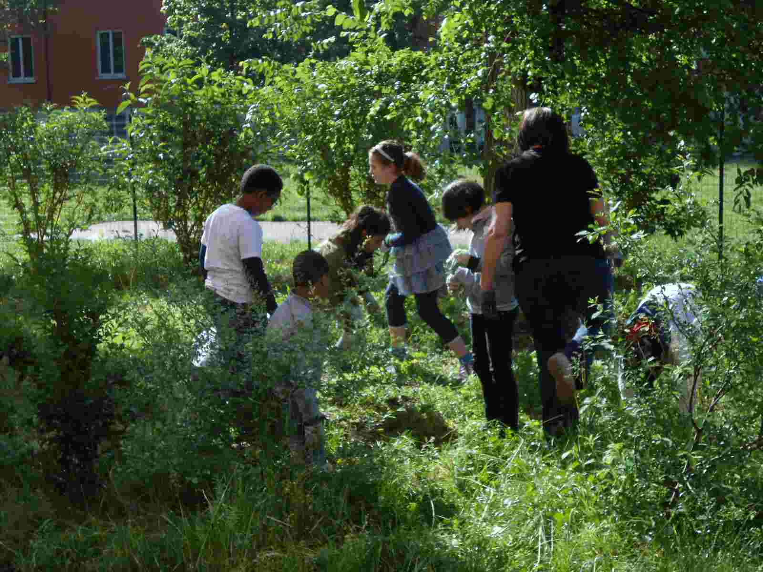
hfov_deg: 34.3
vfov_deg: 26.1
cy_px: 286
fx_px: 1234
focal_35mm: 56
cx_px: 382
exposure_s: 1/200
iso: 80
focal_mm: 10
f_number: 5.2
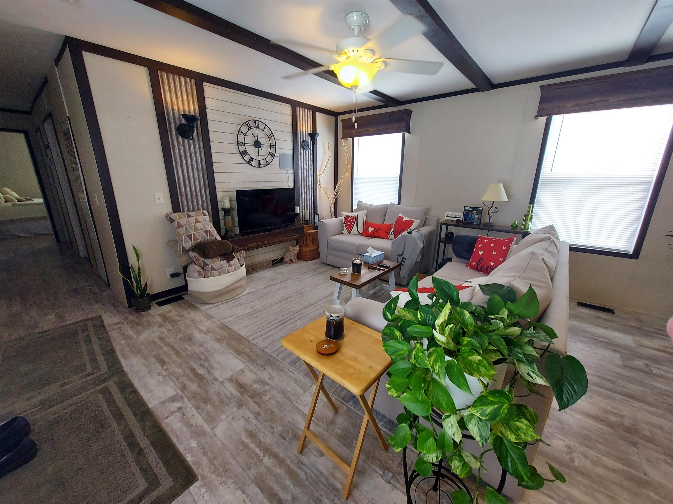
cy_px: 252
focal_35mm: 13
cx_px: 336
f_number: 2.2
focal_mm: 1.74
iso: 80
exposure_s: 1/60
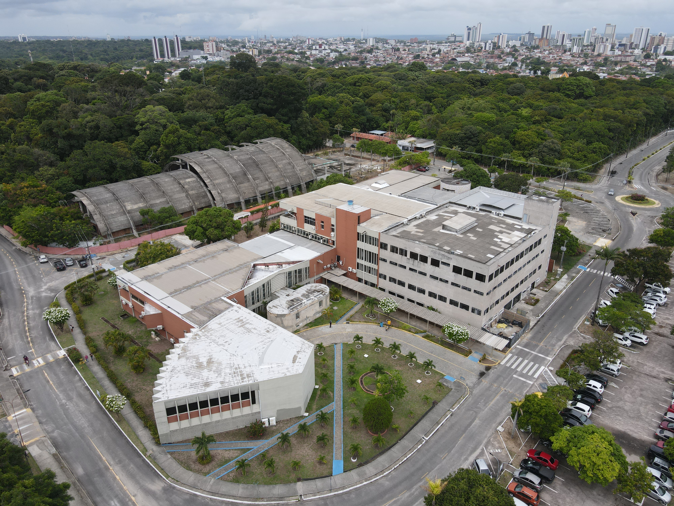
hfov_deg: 71.6
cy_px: 253
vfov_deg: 56.8
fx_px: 467
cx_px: 337
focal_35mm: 24
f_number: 2.8
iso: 100
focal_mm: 4.5
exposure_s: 1/640
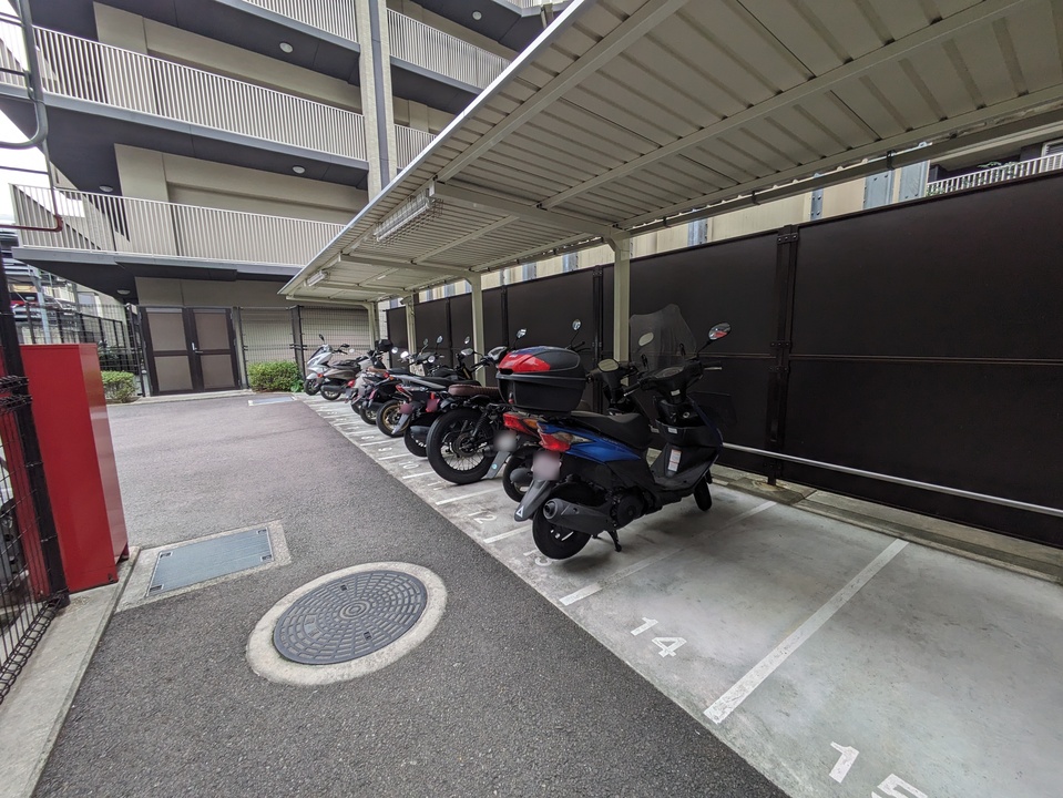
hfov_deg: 102.0
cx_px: 532
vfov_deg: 85.7
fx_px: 430
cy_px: 399
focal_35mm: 14
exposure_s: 1/120
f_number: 2.2
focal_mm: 1.83
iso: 67
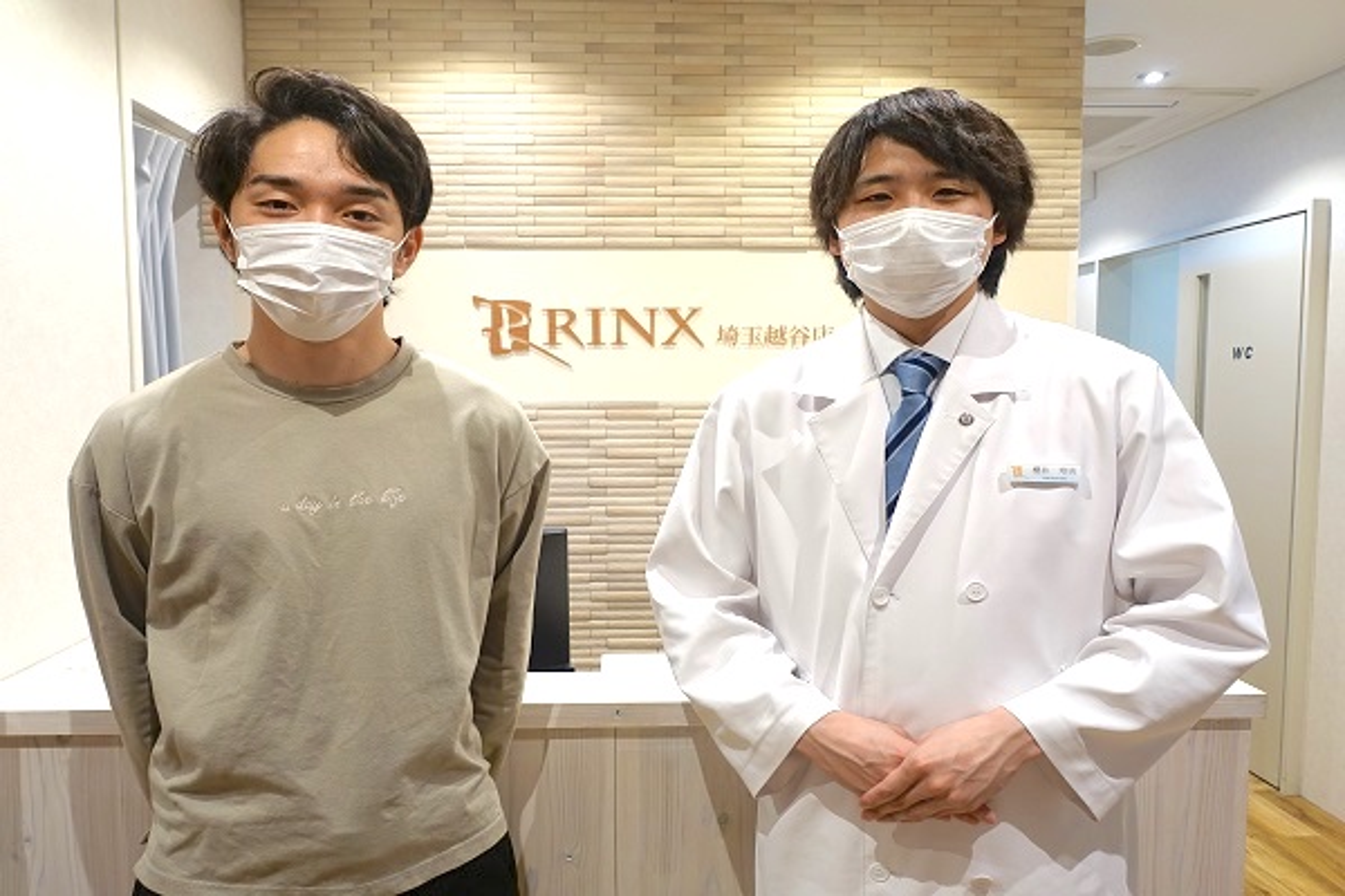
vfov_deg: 53.1
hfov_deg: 73.7
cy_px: 448
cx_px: 672
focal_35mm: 24
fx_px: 897
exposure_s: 1/30
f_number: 2.8
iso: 125
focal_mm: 8.8
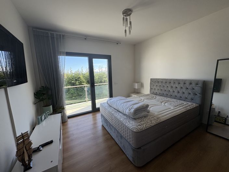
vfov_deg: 85.6
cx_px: 114
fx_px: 93
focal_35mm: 14
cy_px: 86
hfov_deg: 102.1
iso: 64
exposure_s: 1/276
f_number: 2.2
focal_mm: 2.22
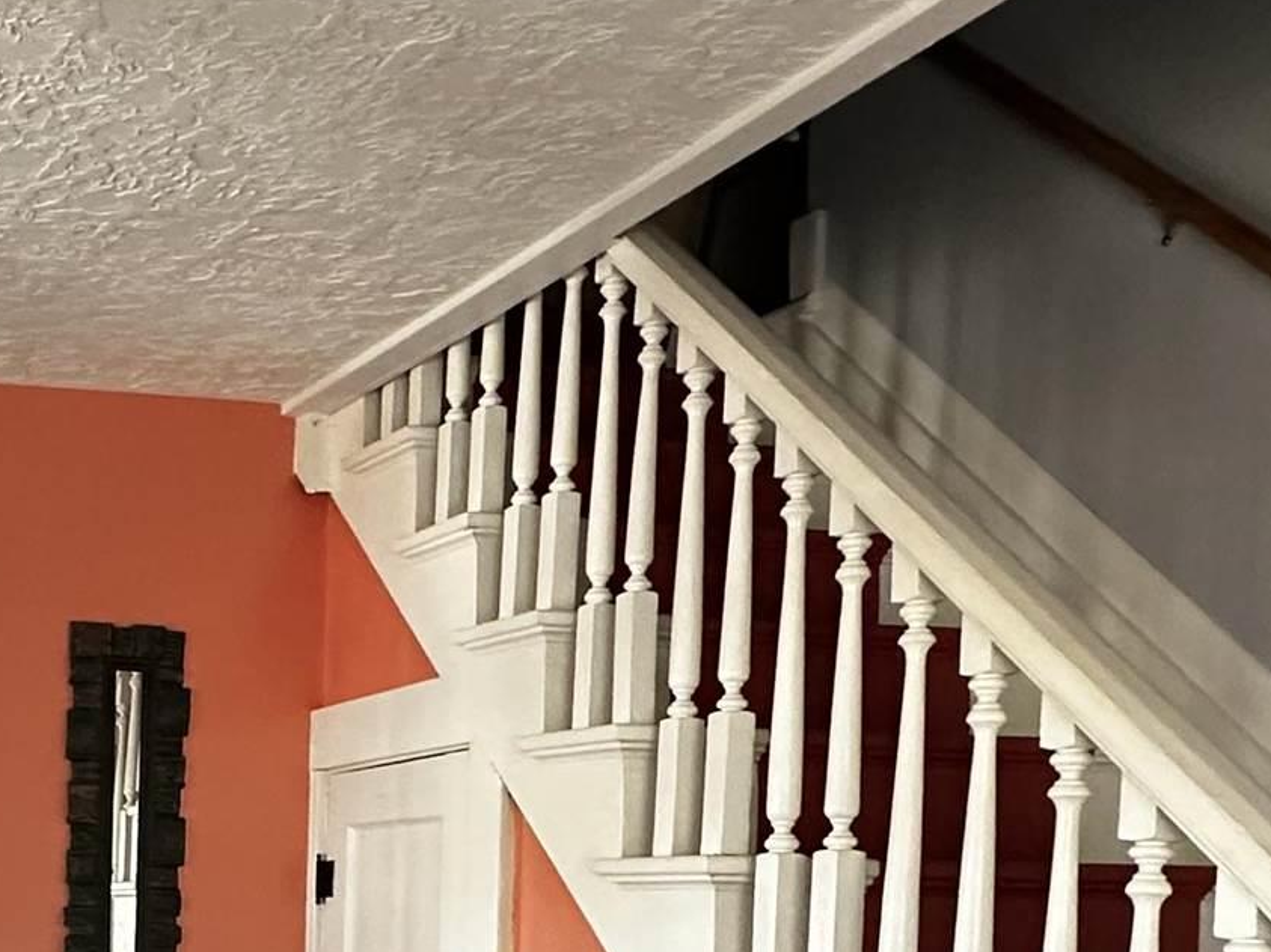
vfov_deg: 26.9
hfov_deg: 32.2
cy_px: 970
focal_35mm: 51
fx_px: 1872
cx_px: -190
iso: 400
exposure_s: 1/60
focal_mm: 2.22
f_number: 2.2
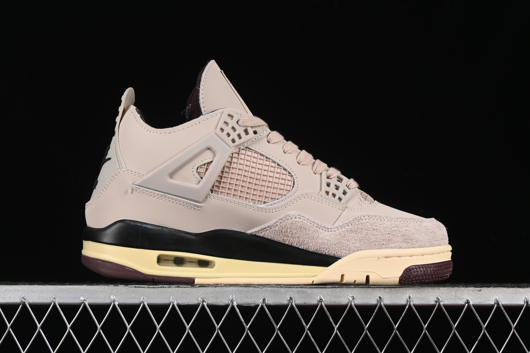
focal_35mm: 75
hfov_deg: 27.0
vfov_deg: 18.2
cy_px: 176
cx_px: 265
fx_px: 1104
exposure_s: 1/80
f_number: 8
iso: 160
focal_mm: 50
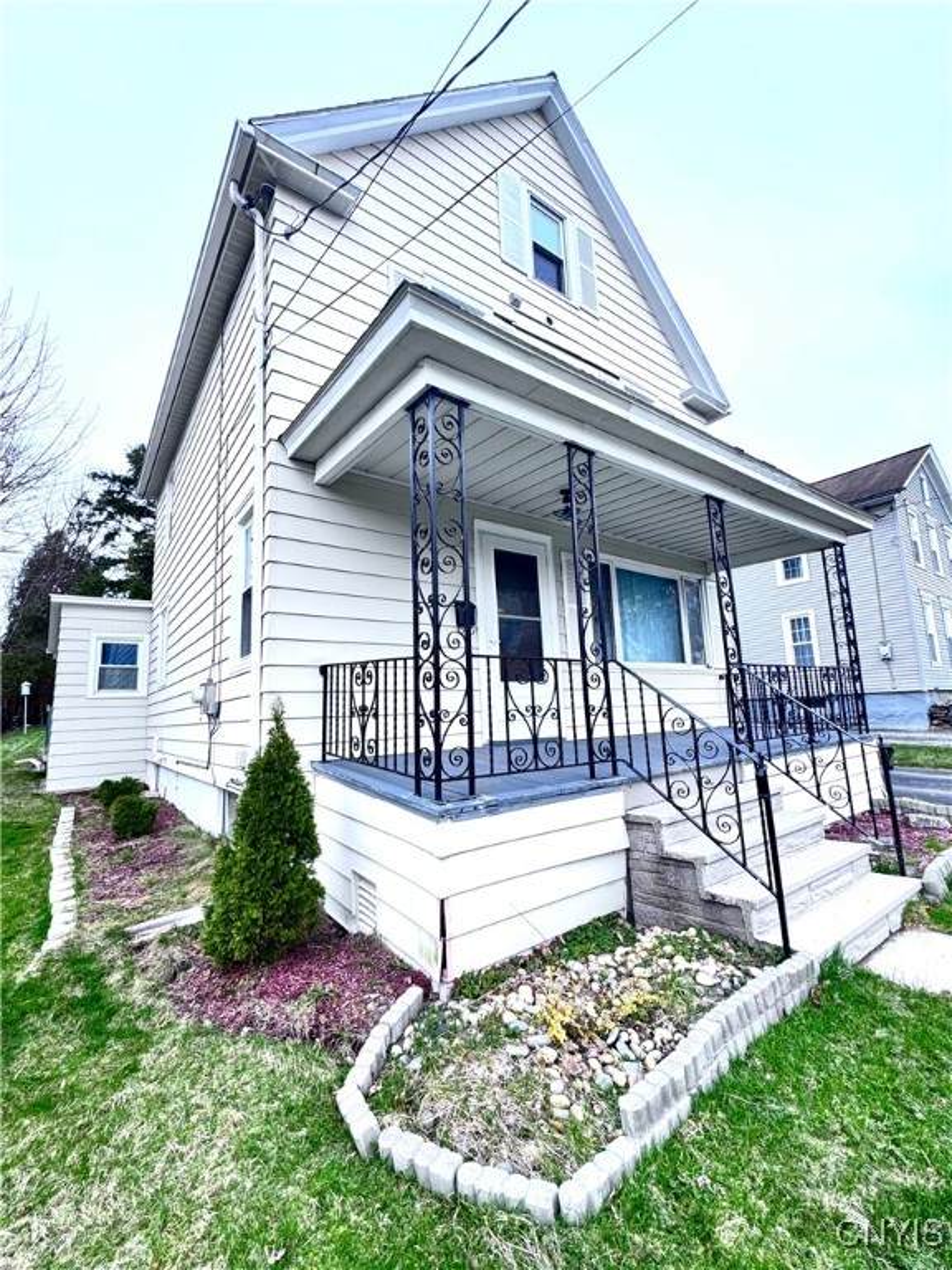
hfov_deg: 85.7
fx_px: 513
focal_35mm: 14
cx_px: 476
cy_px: 635
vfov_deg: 102.1
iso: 40
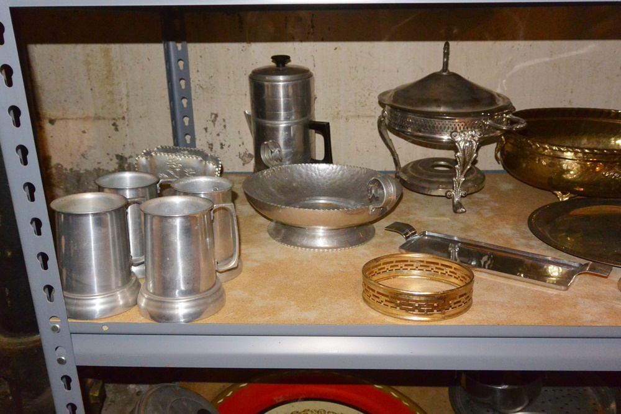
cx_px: 310
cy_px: 207
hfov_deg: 58.7
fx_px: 552
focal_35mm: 32
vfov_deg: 41.1
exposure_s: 1/60
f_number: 3.8
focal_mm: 12.2
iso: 900
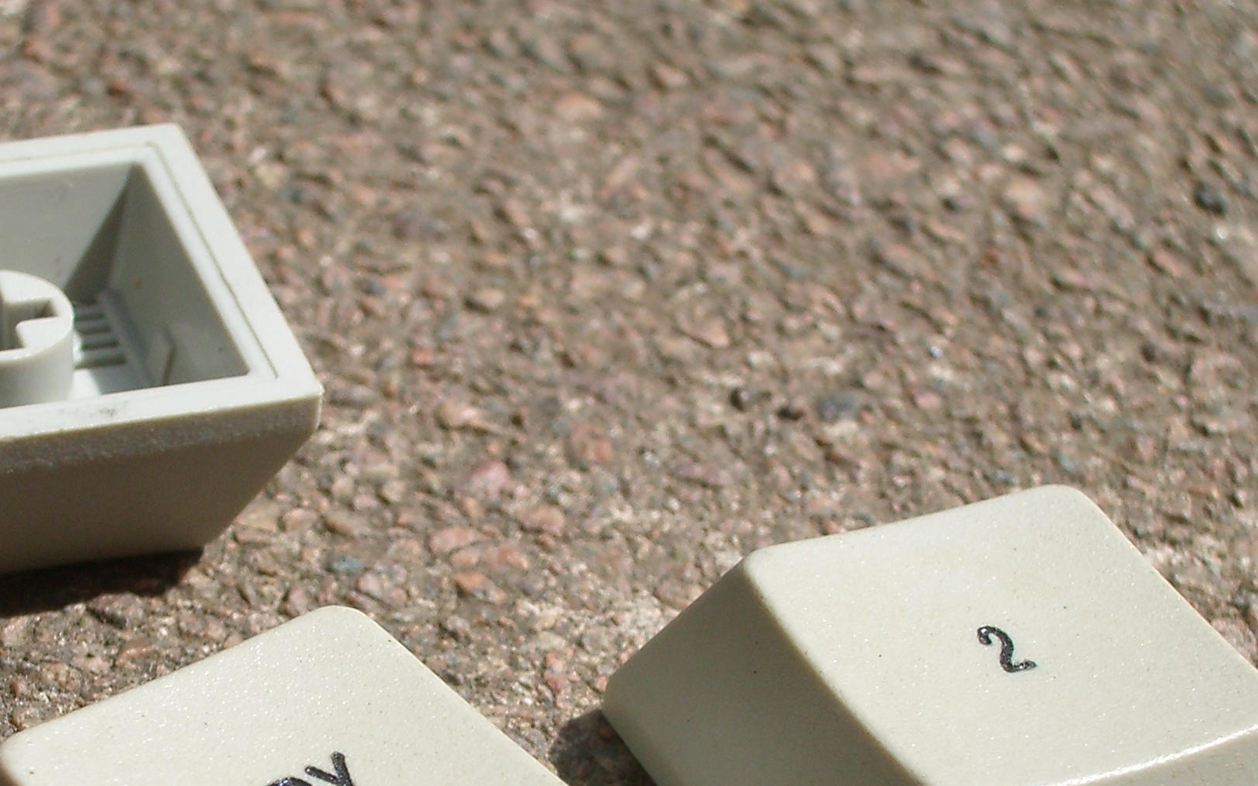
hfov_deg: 20.0
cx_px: 484
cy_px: 735
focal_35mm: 104
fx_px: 3565
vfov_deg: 12.5
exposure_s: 1/320
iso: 80
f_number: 5.6
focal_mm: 10.2
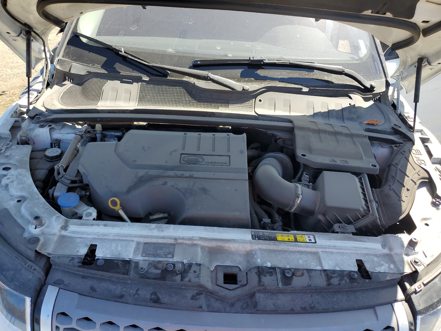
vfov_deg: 53.1
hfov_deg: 67.3
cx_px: 220
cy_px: 166
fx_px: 331
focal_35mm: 26
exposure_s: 1/833
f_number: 1.5
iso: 50
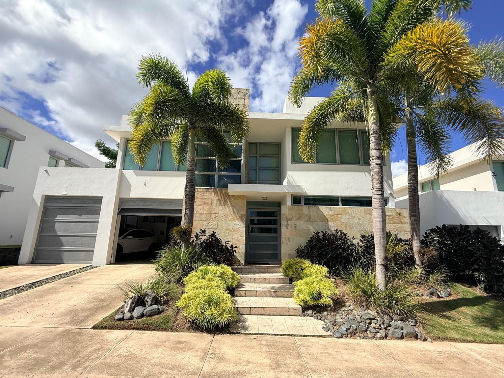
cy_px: 198
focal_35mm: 15
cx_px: 259
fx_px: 218
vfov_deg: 81.7
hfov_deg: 98.1
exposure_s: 1/2024
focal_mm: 2.22
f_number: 2.2
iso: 50
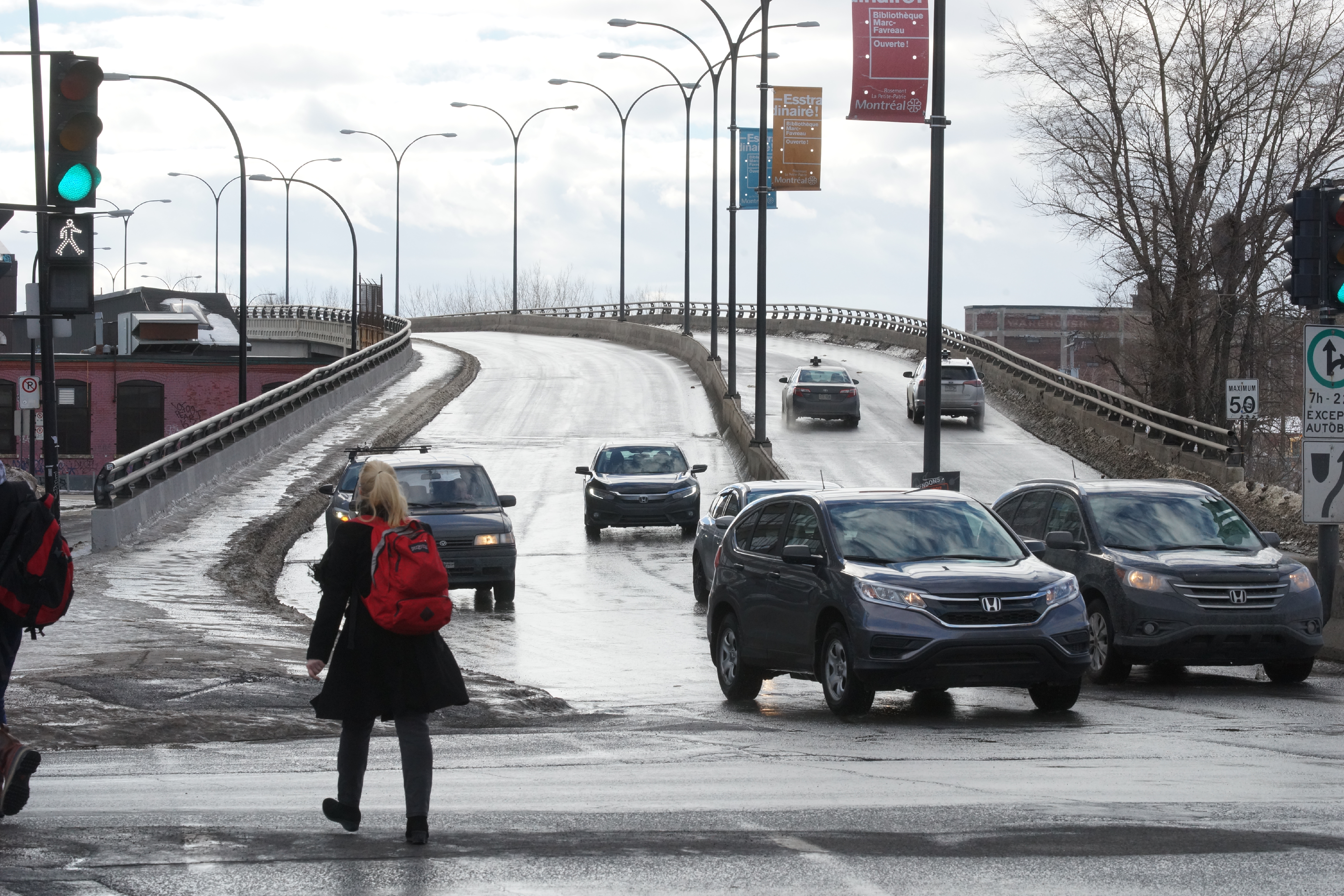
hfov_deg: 15.2
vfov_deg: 10.2
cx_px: 672
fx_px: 5040
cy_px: 448
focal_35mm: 135
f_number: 16
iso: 1000
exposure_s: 1/500
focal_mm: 135
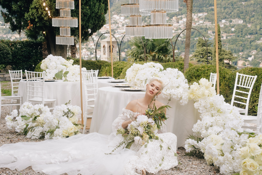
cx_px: 131
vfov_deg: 27.0
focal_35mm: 50
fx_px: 364
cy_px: 88
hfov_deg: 39.6
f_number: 5
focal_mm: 33
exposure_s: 1/500
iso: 250
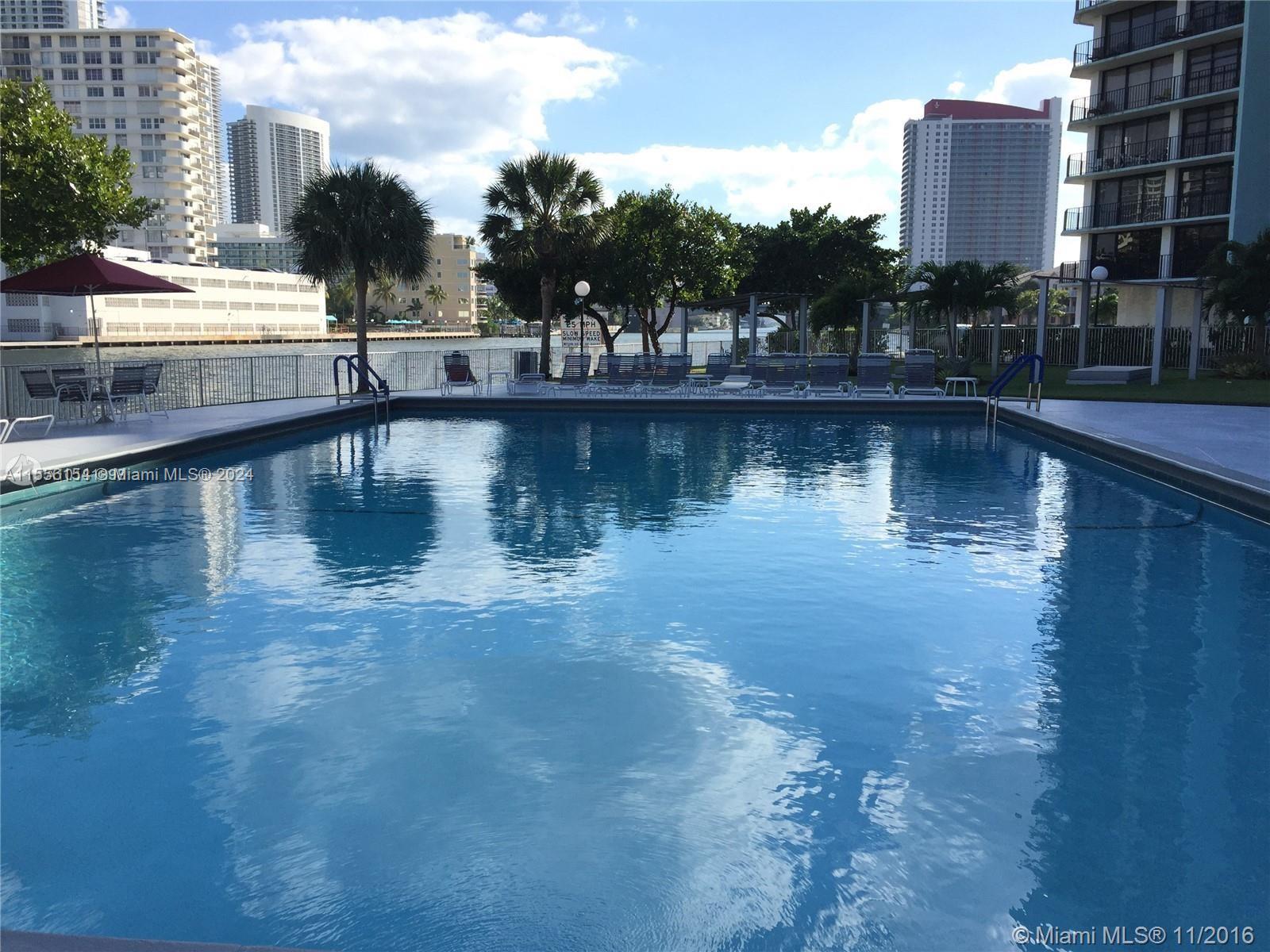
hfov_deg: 61.7
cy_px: 476
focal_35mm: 29
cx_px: 635
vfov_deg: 48.2
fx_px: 1064
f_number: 2.2
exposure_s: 1/1799
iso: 32
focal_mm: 4.15
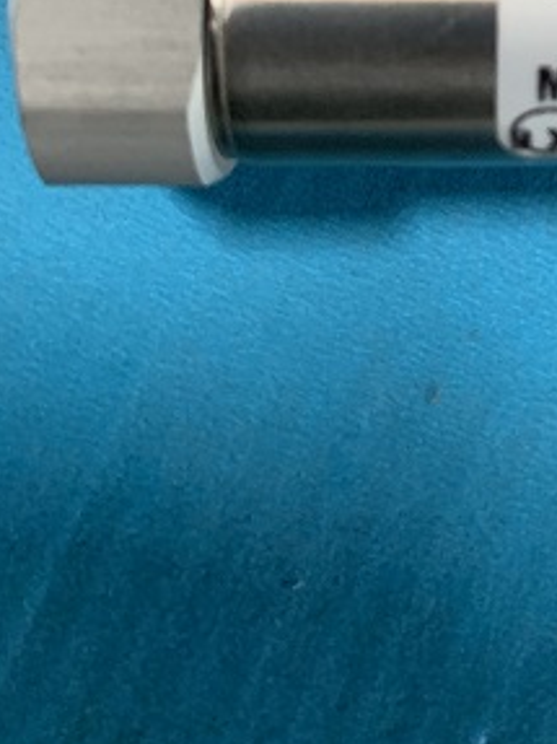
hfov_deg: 18.4
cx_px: 768
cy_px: -292
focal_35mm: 73
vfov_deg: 22.9
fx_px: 1567
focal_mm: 4.25
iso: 320
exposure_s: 1/60
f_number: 1.8
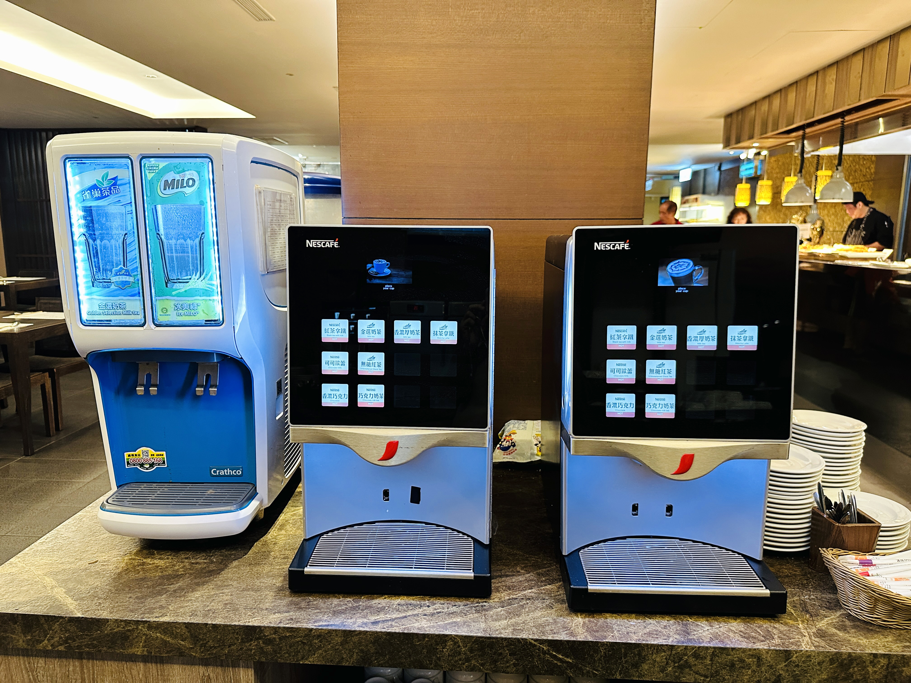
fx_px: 632
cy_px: 342
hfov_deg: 71.6
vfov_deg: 56.8
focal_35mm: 24
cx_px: 456
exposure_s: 1/60
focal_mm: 6.86
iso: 400
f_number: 1.78
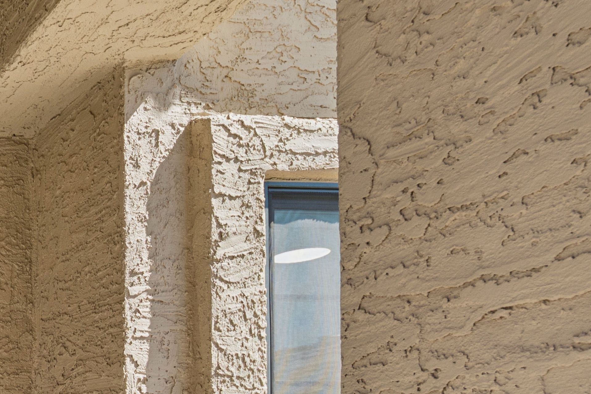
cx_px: -315
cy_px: 483
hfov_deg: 27.9
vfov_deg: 26.8
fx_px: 722
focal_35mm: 44
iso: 400
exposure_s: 1/160
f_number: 8
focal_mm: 14
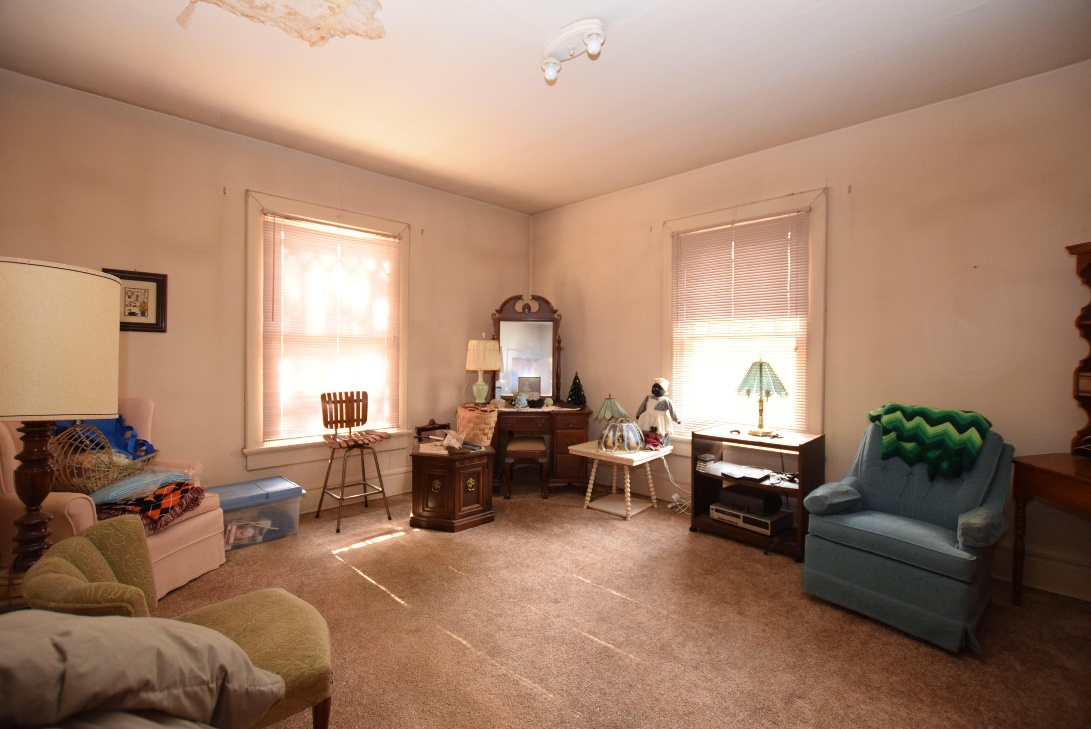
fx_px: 455
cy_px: 364
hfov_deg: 100.3
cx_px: 546
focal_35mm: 15
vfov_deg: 77.4
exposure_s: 1/60
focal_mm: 10
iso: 1800
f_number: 3.5
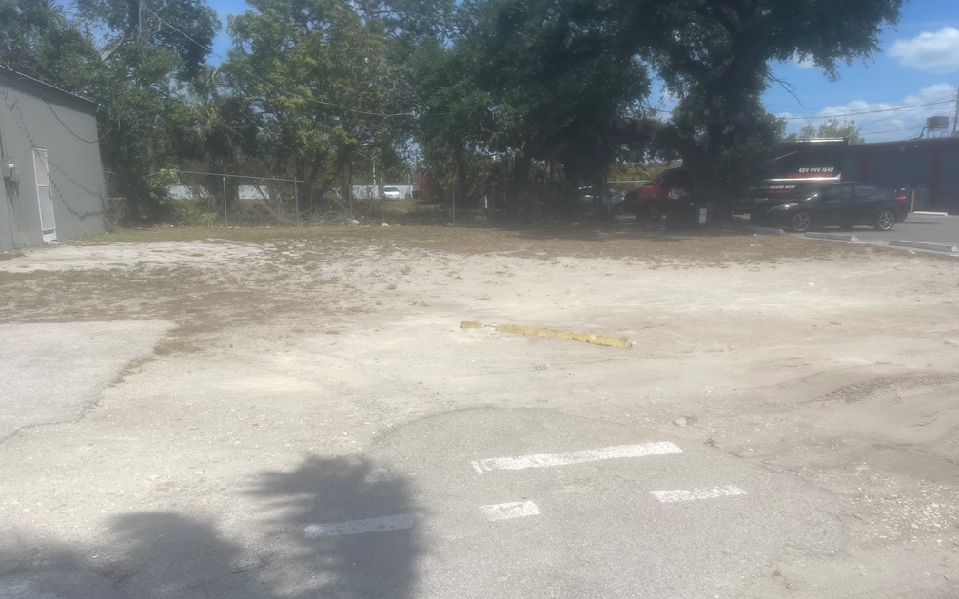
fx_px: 732
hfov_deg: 66.5
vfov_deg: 44.4
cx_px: 476
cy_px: 353
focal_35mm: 28
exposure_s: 1/6250
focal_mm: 5.1
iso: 32
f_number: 1.6
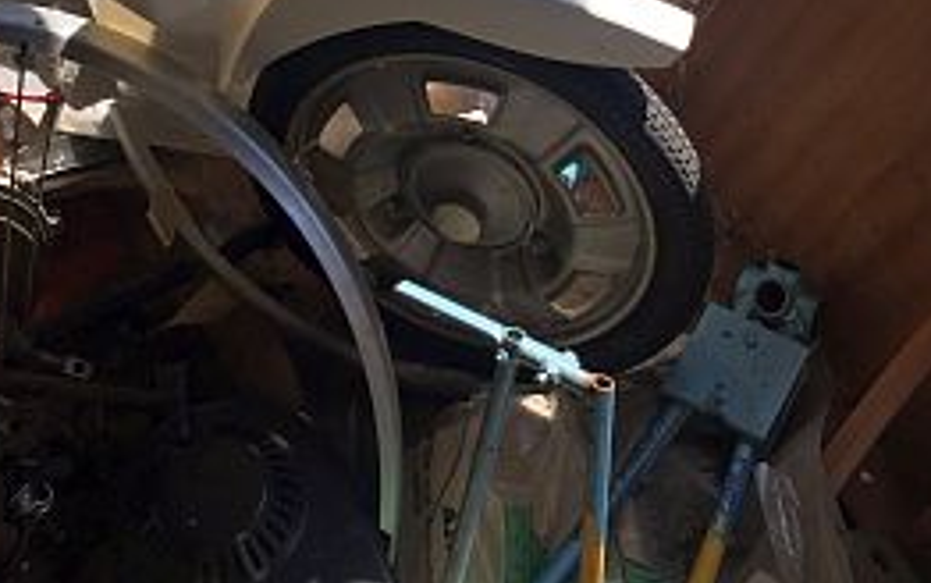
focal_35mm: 47
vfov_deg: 25.4
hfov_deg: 42.6
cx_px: 423
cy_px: -68
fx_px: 1193
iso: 32
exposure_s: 1/557
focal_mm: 4.15
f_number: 2.2
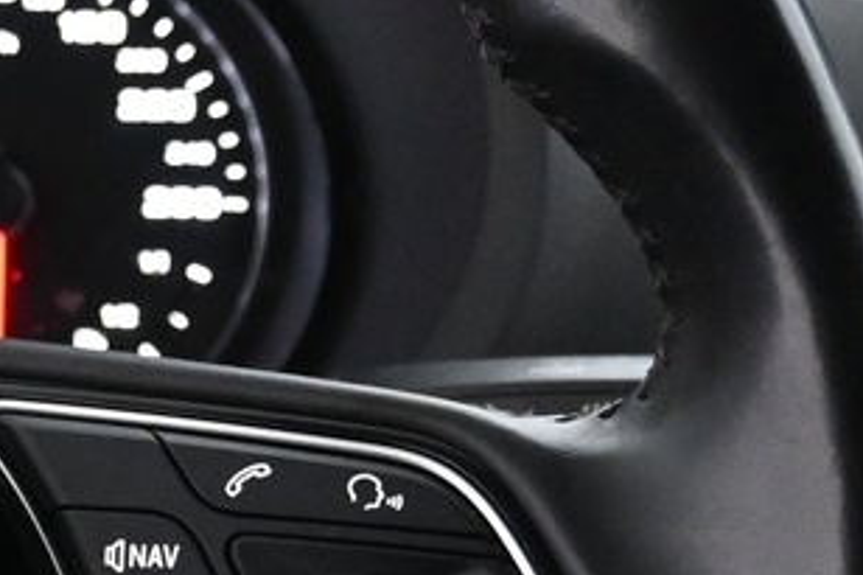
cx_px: -426
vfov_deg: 8.2
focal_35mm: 166
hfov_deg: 11.9
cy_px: 656
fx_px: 3968
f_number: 4
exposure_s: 1/30
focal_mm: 21
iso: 3600
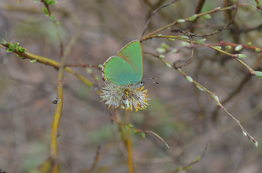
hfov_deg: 26.0
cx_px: 131
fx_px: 566
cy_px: 86
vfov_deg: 17.4
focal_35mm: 78
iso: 100
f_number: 8
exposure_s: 1/80
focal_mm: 52
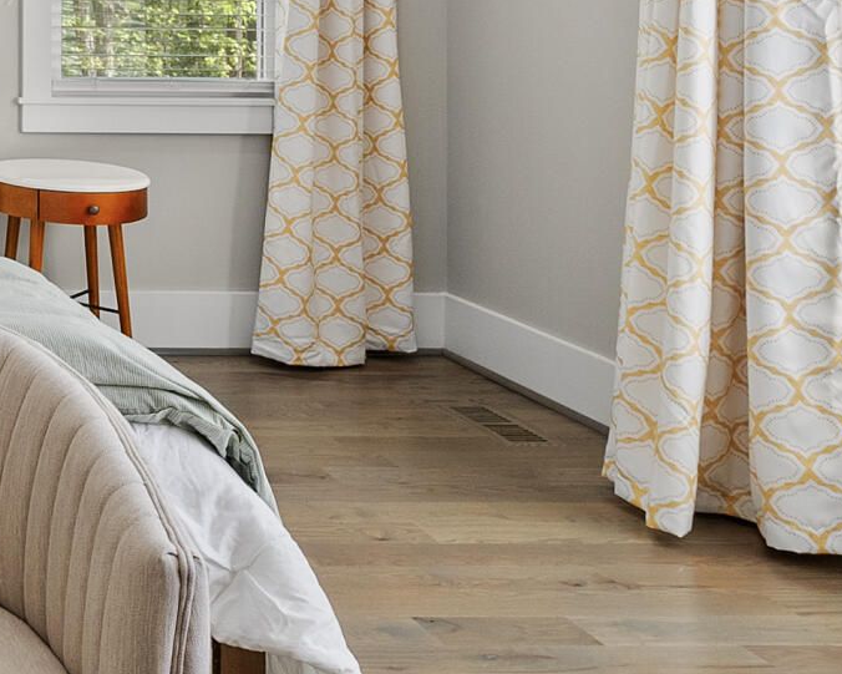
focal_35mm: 50
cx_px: -404
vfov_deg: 27.4
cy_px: -90
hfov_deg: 27.0
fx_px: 1246
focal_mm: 12
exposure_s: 1/30
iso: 640
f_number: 7.1
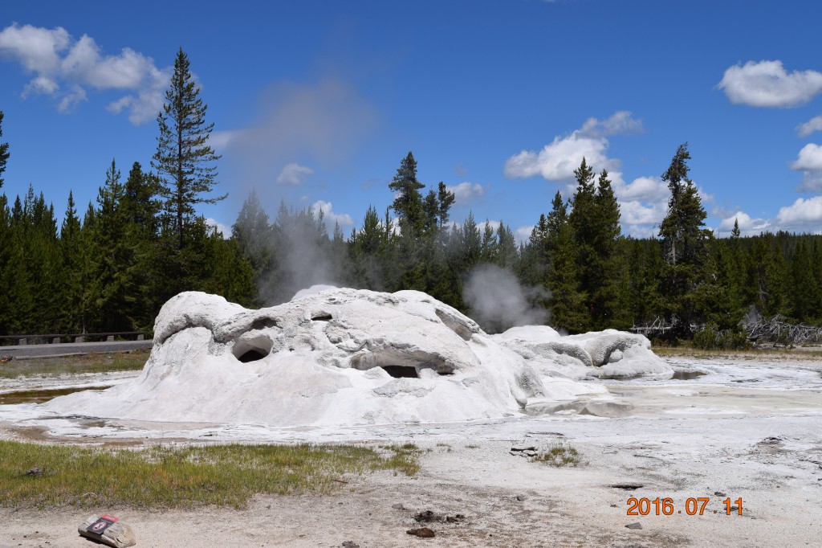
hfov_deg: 42.3
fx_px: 1061
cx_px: 411
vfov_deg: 28.9
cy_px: 274
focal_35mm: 46
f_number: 11
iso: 200
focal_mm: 31
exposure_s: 1/500
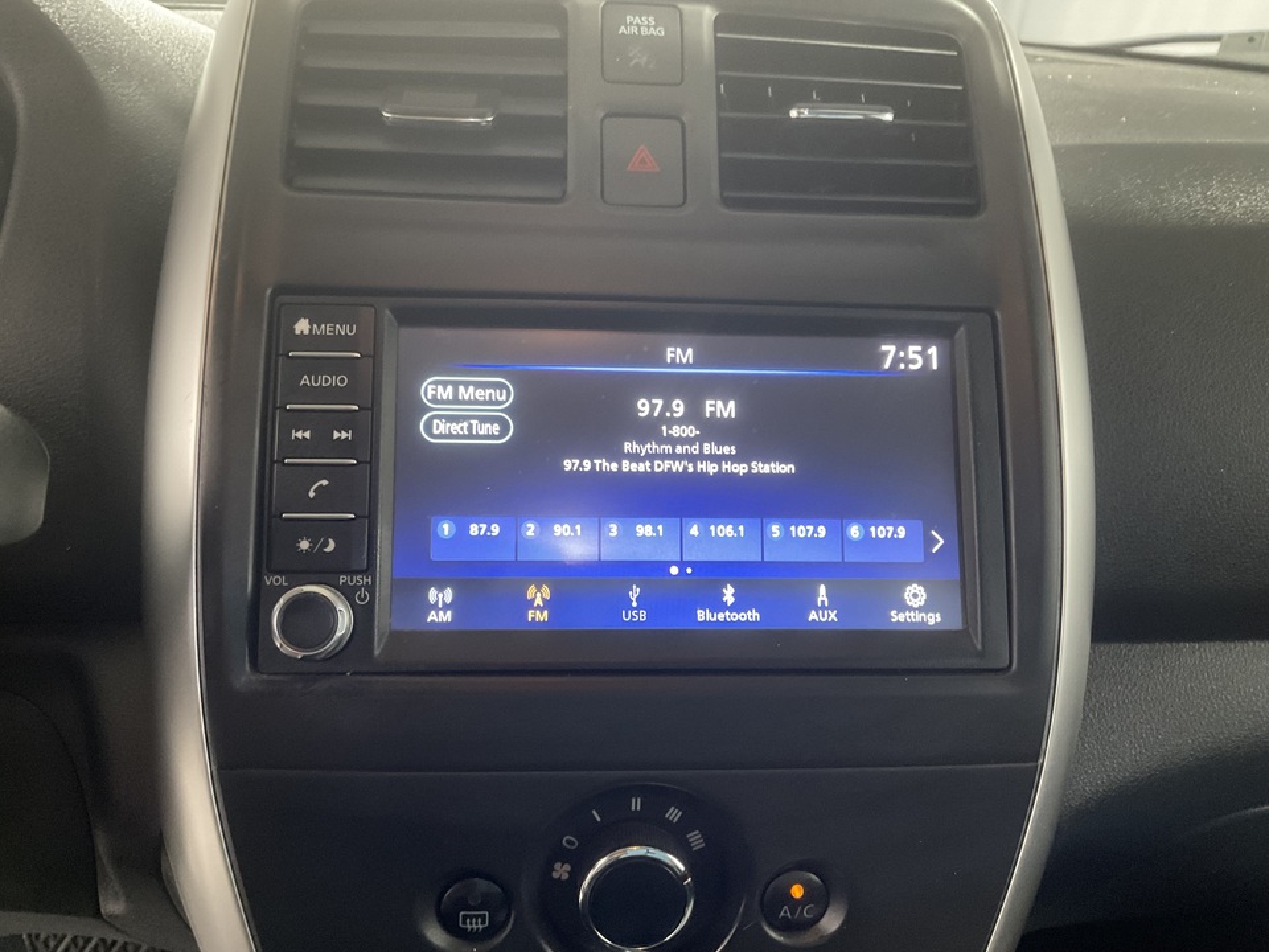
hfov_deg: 61.7
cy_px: 476
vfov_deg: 48.2
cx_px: 634
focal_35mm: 29
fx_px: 1063
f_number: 1.8
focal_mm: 3
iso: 250
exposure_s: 1/33
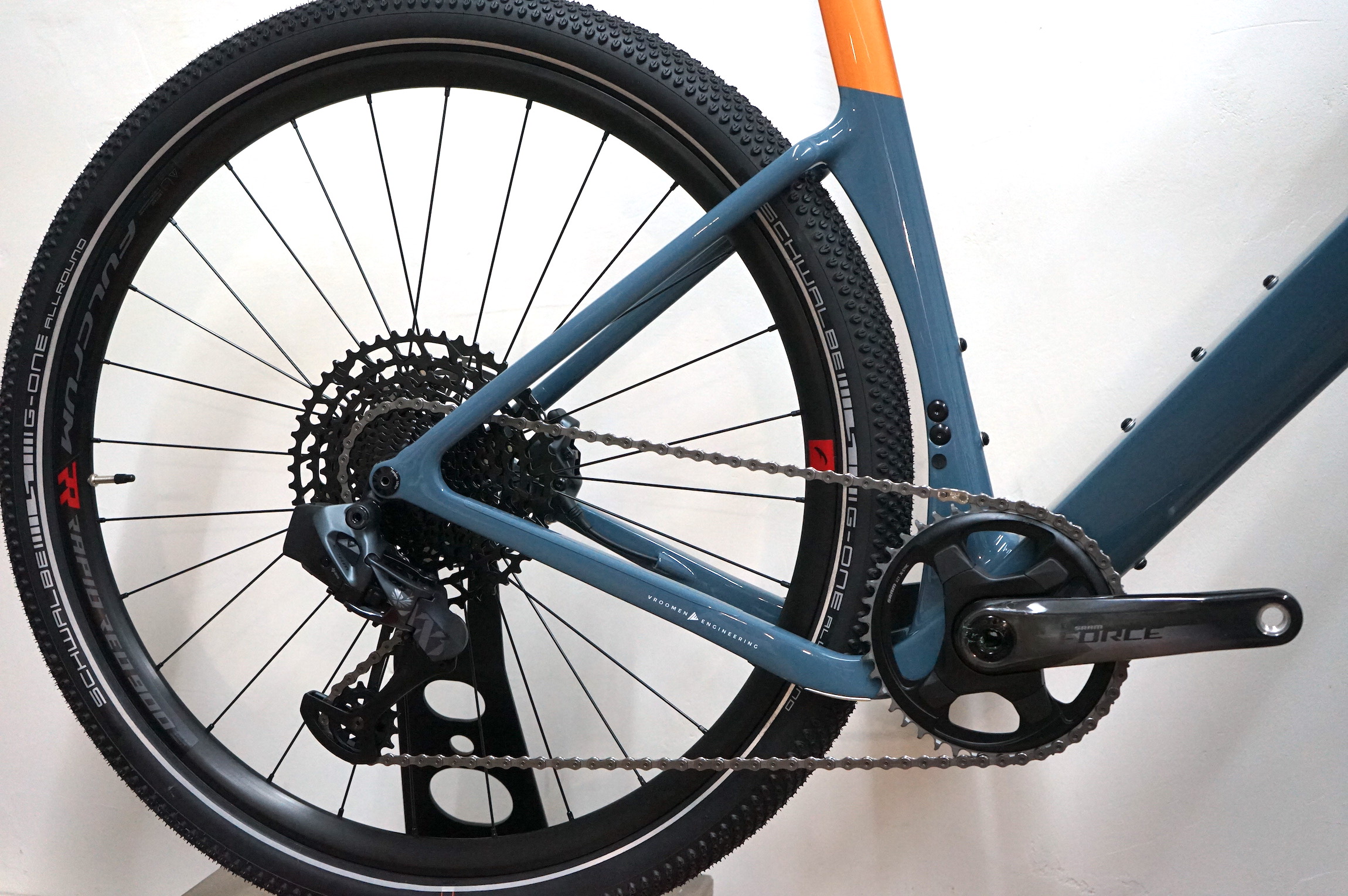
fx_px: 1796
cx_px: 674
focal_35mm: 48
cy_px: 448
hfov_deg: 41.1
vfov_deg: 28.0
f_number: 4.5
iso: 3200
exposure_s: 1/160
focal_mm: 48
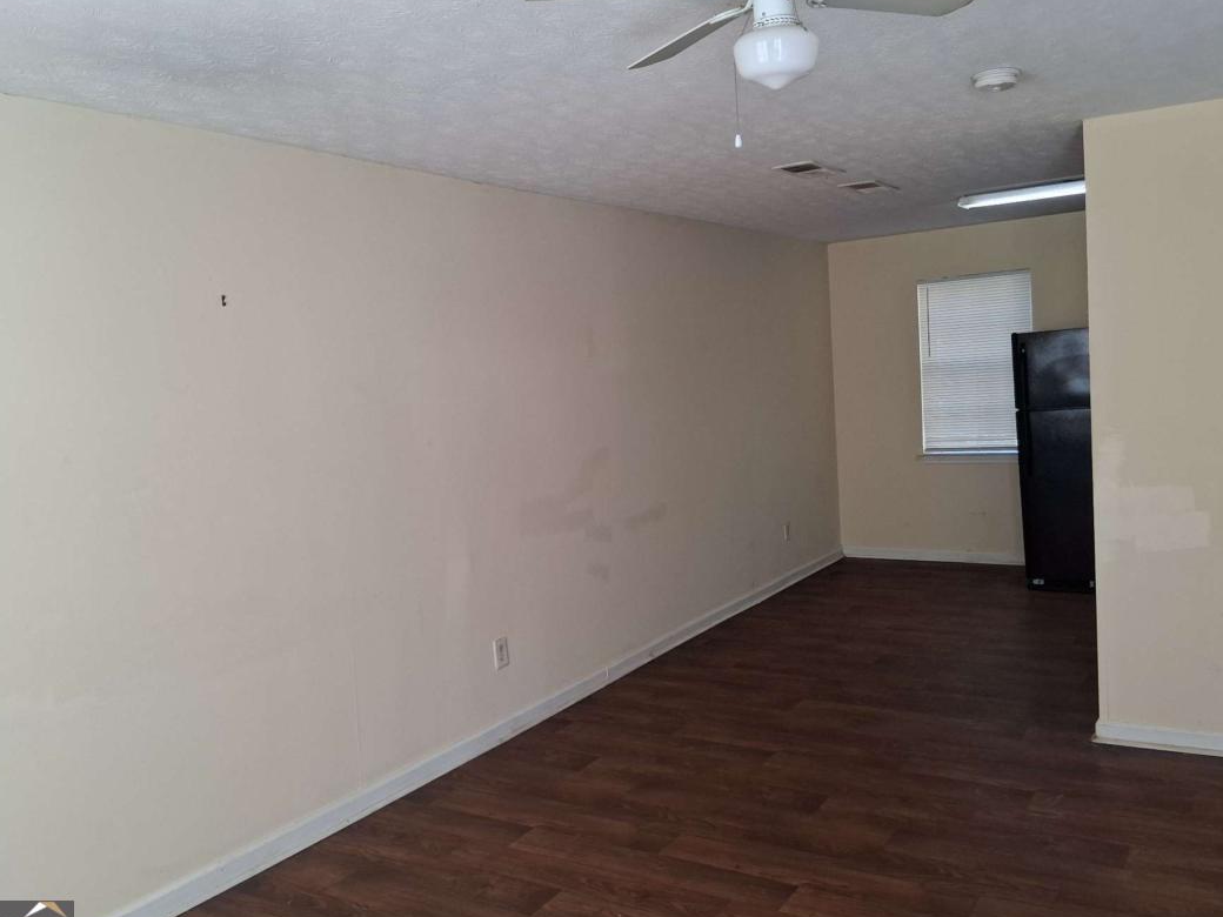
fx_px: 1060
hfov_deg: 60.0
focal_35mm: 30
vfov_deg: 46.8
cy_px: 424
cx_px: 621
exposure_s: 1/120
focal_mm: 3.98
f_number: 1.8
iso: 200
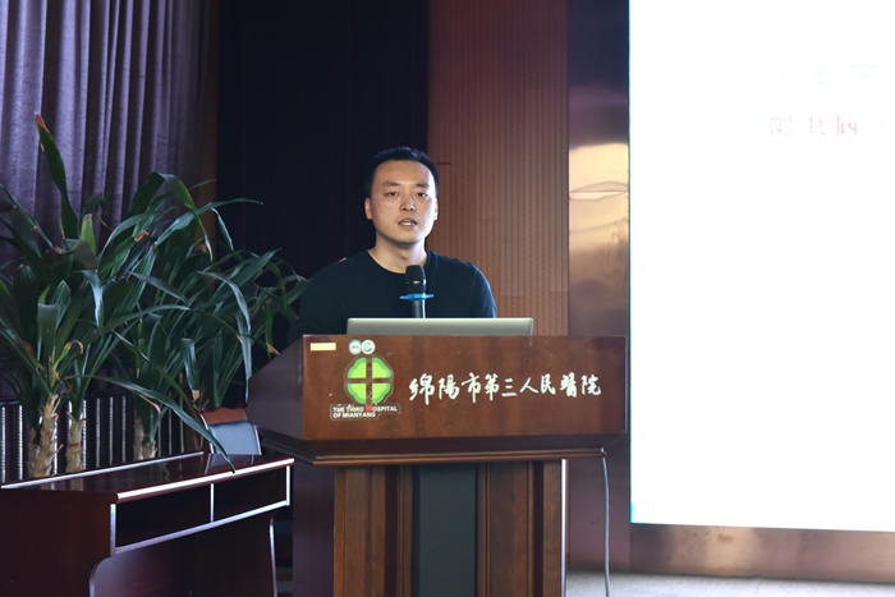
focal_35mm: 55
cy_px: 298
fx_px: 1368
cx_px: 448
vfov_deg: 24.6
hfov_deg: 36.2
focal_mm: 55
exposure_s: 1/100
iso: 2500
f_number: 5
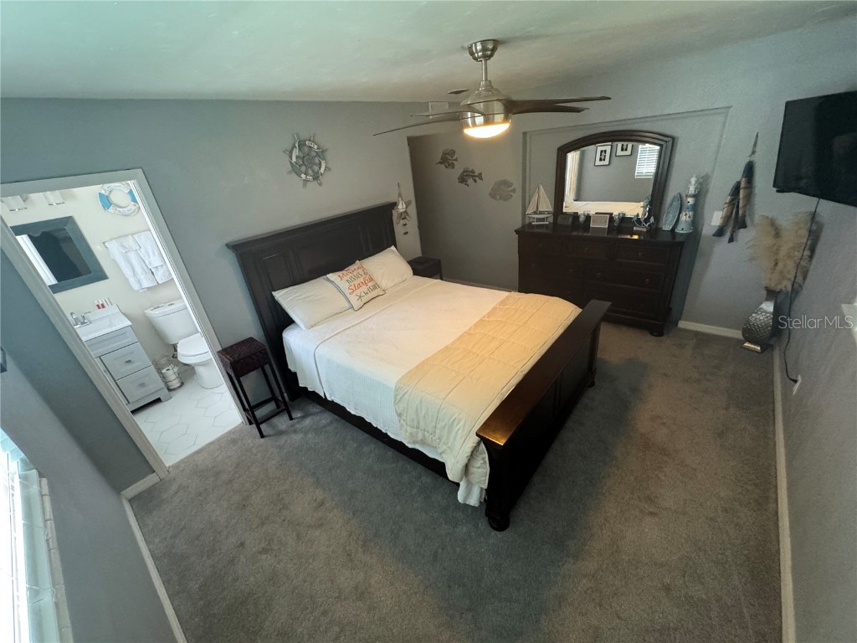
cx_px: 428
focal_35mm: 14
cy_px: 322
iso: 500
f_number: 2.2
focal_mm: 2.22
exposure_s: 1/60
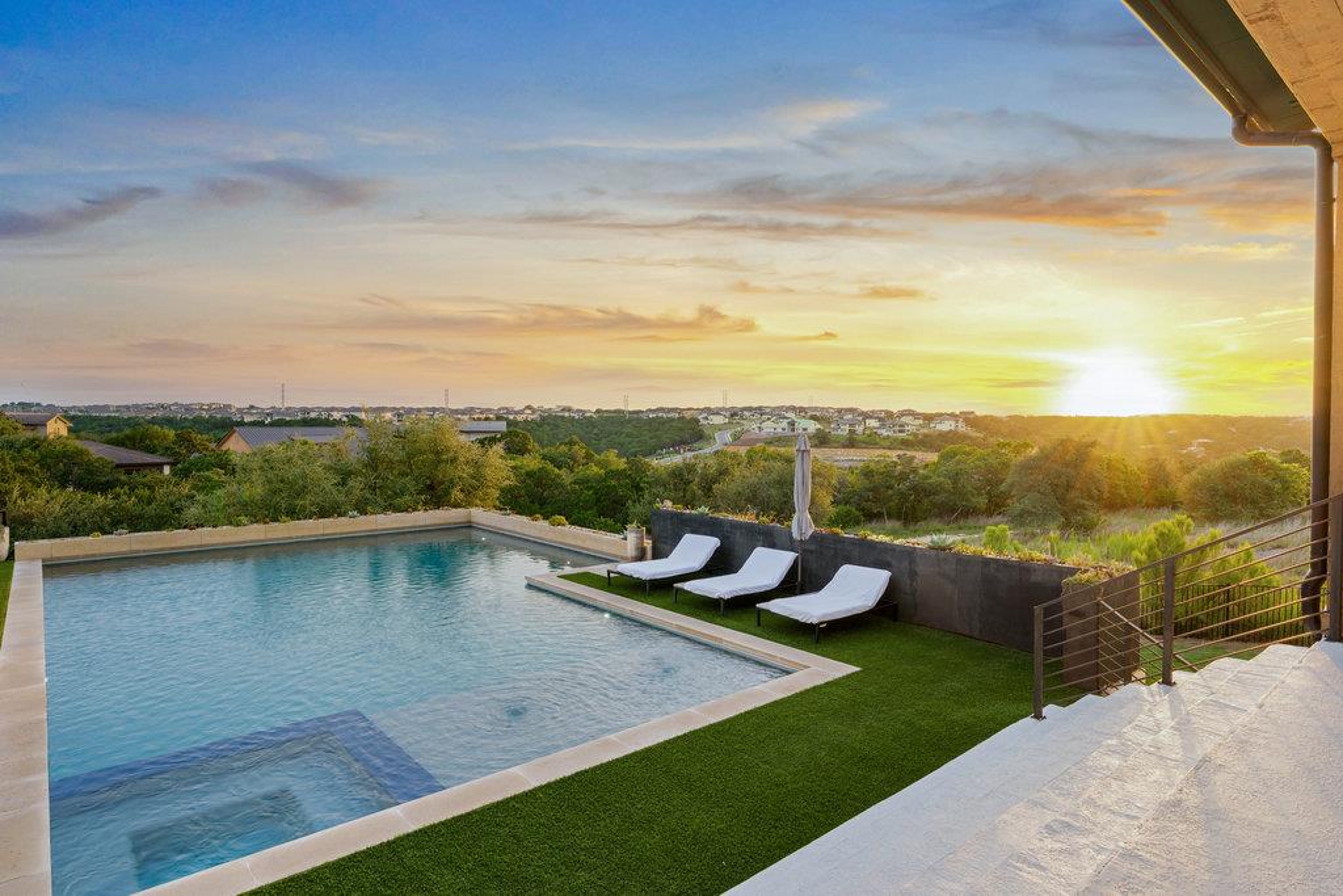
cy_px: 448
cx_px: 672
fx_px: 746
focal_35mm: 20
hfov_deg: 84.0
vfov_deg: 61.9
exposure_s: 1/10
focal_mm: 20
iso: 250
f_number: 9
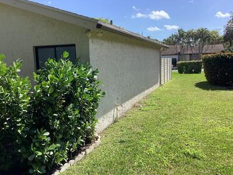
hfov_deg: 55.4
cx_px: 116
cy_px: 88
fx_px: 222
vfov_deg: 42.9
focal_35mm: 33
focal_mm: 3.3
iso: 25
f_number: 2.4
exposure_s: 1/823
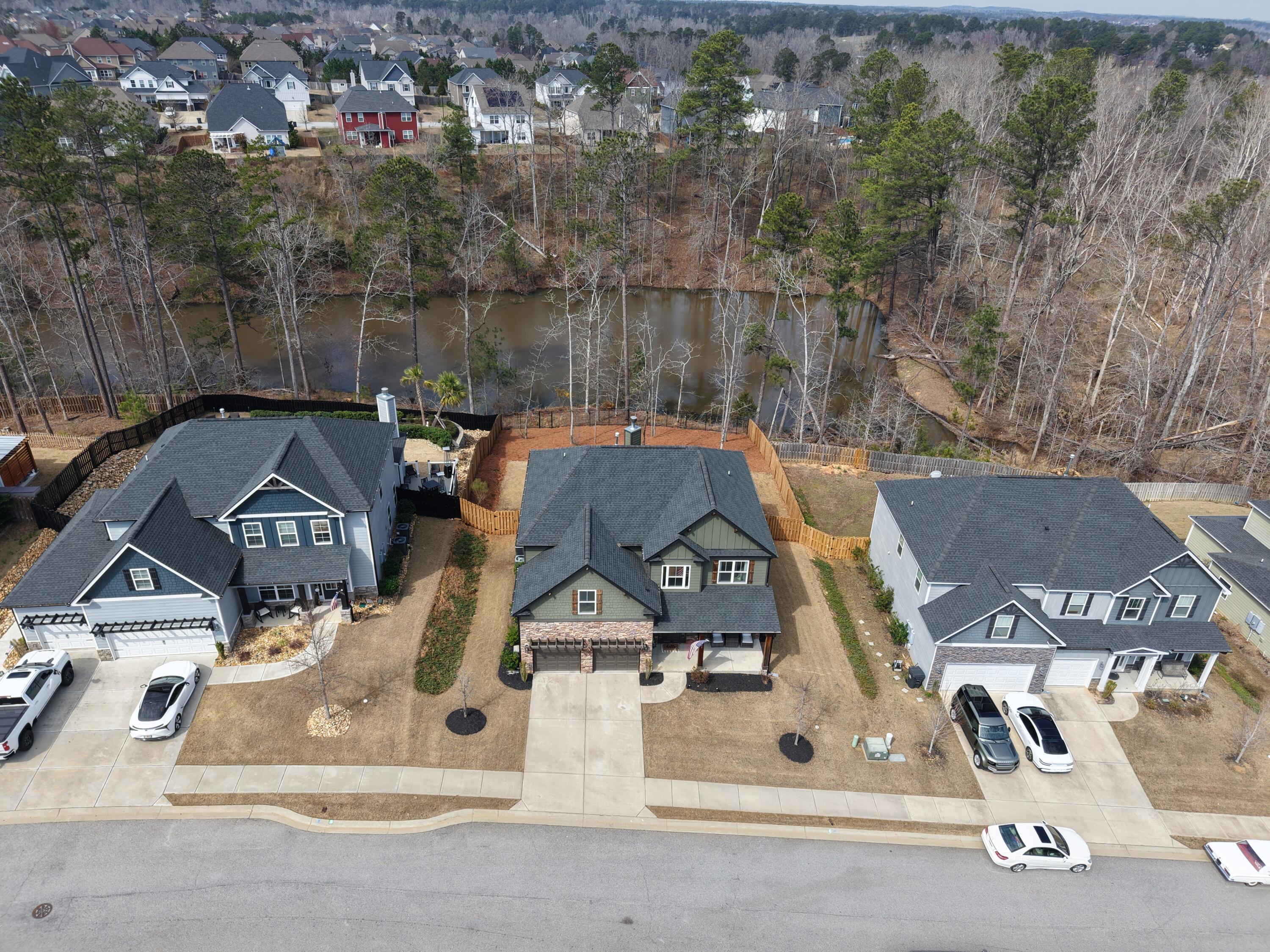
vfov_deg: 56.8
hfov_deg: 71.6
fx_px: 881
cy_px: 476
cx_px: 635
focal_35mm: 24
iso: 140
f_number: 1.8
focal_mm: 8.67
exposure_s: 1/2500
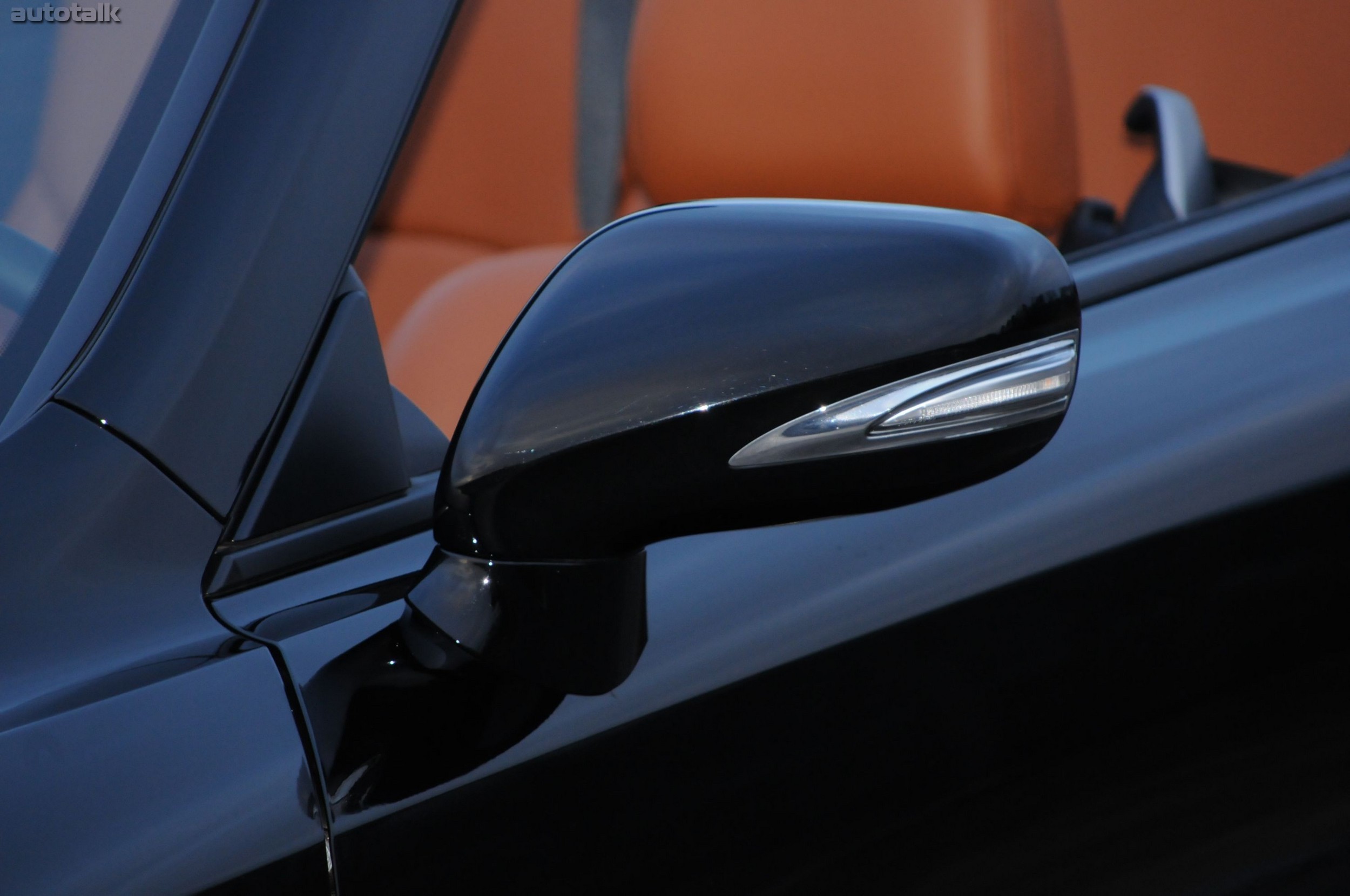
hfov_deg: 6.9
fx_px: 11237
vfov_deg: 4.6
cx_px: 675
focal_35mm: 300
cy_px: 448
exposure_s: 1/60
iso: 1000
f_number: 8
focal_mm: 200
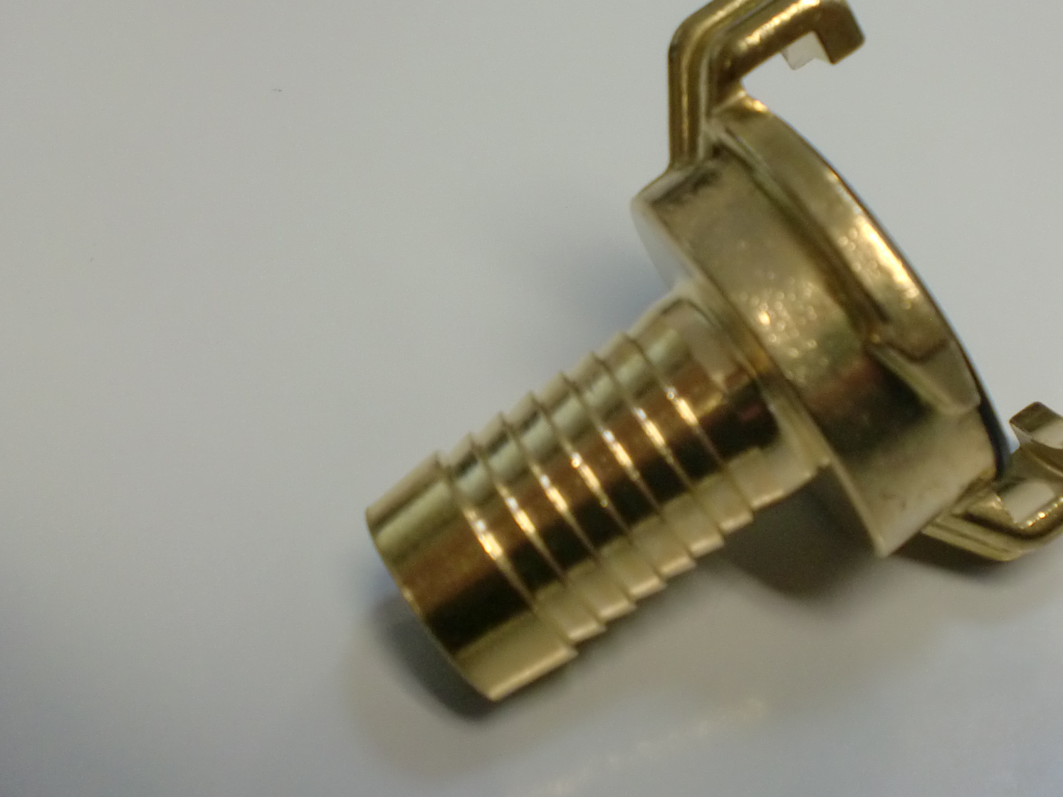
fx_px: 1474
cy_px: 376
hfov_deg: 39.1
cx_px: 719
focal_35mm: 48
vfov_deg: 30.3
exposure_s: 1/60
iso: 200
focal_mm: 6.3
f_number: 3.1
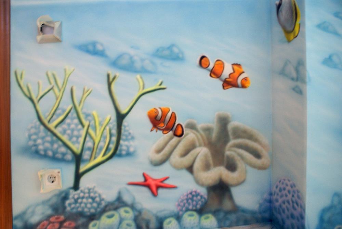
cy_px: 114
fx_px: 257
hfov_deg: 67.3
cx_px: 171
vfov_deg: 48.0
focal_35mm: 27
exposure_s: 1/1.25
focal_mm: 18
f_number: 3.5
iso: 400
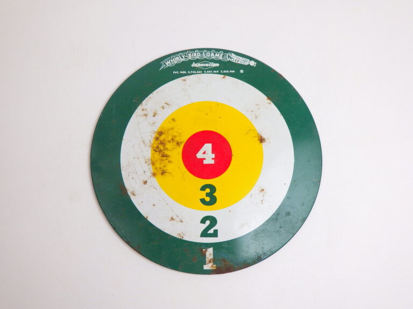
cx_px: 206
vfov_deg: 41.8
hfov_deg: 54.0
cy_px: 154
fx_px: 406
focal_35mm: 34
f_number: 3.8
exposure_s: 1/80
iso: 125
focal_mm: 6.1
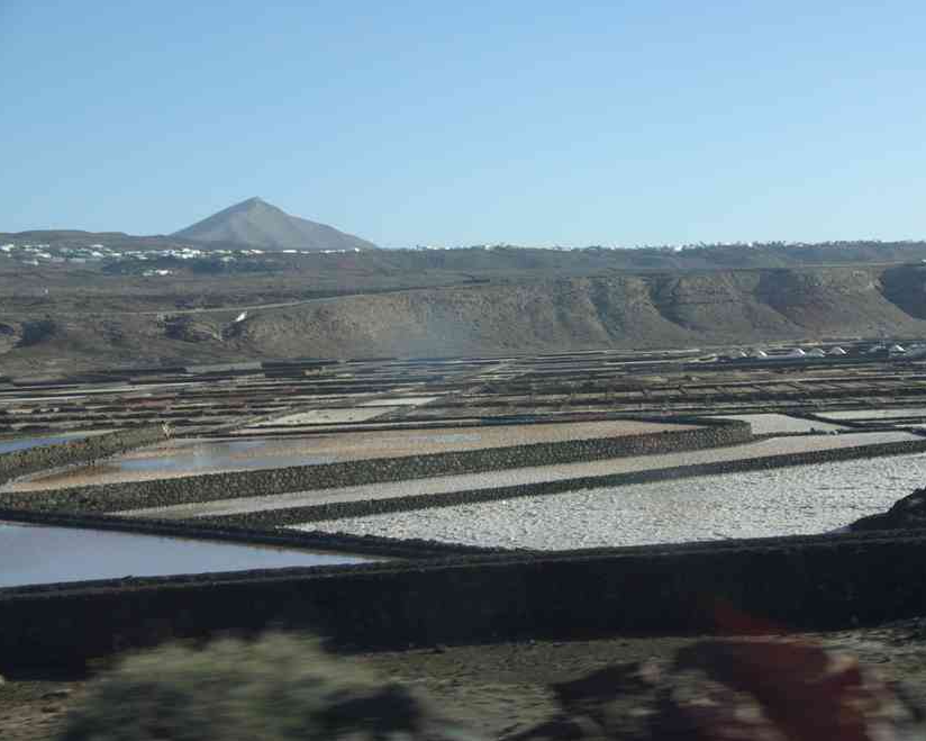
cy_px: 372
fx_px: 2000
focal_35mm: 73
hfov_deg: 26.0
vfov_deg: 21.0
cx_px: 541
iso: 100
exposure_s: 1/125
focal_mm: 42.5
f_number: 8
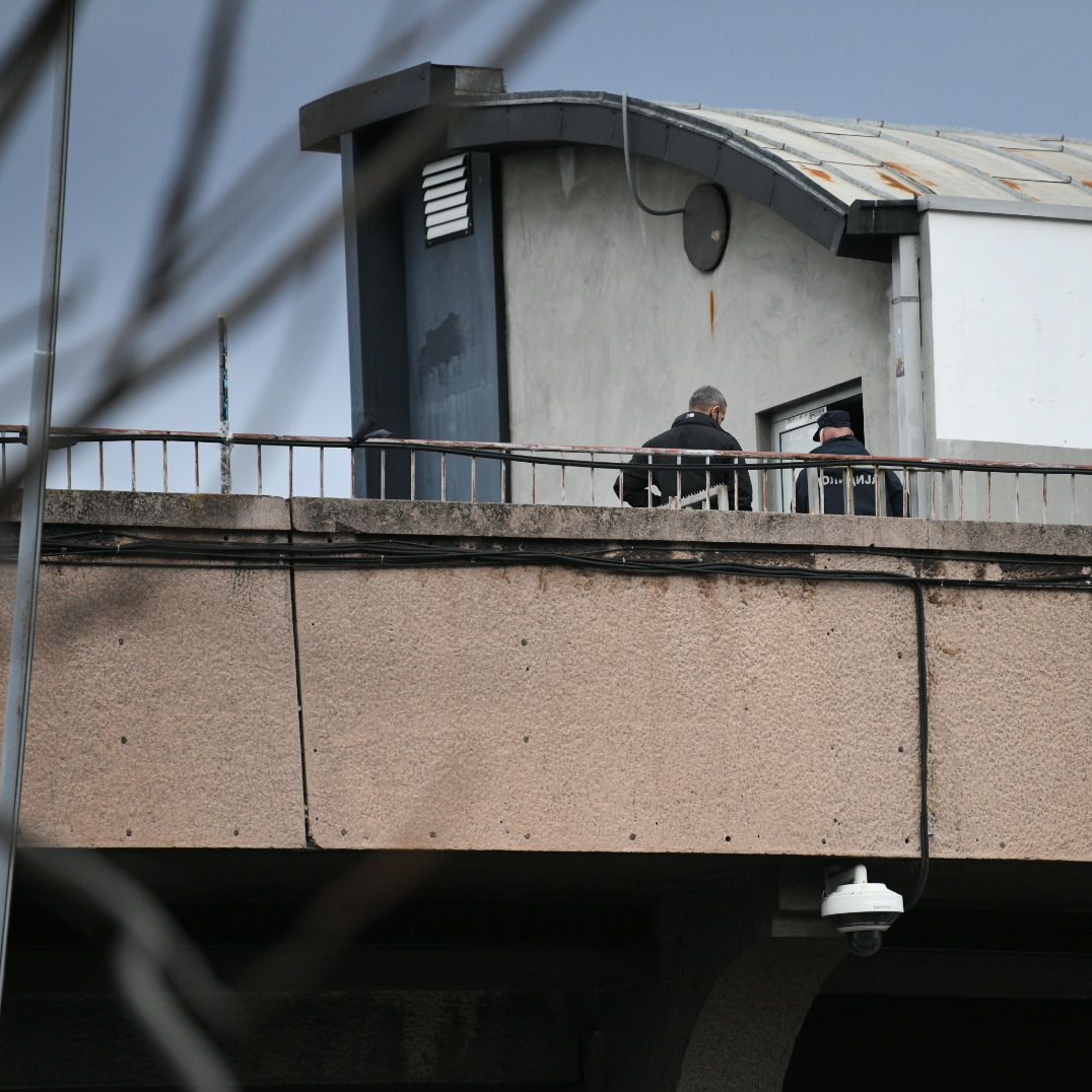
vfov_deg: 6.8
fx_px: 9137
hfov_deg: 6.8
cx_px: 723
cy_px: 547
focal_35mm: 256
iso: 1600
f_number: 2.8
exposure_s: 1/8000
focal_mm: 200
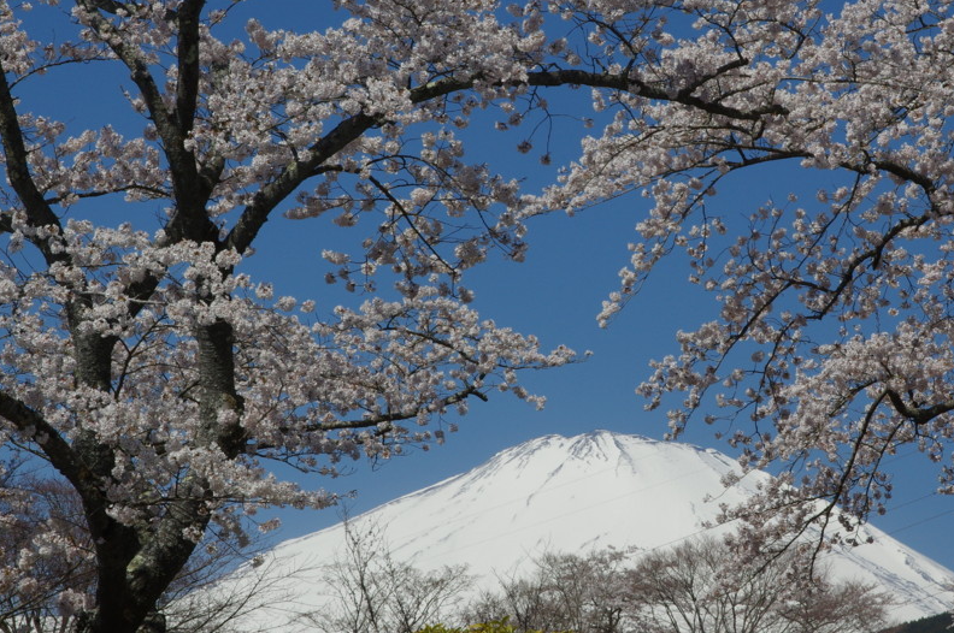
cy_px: 211
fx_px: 4023
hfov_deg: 13.5
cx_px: 594
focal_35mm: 152
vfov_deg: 9.0
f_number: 18
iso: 200
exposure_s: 1/250
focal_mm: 63
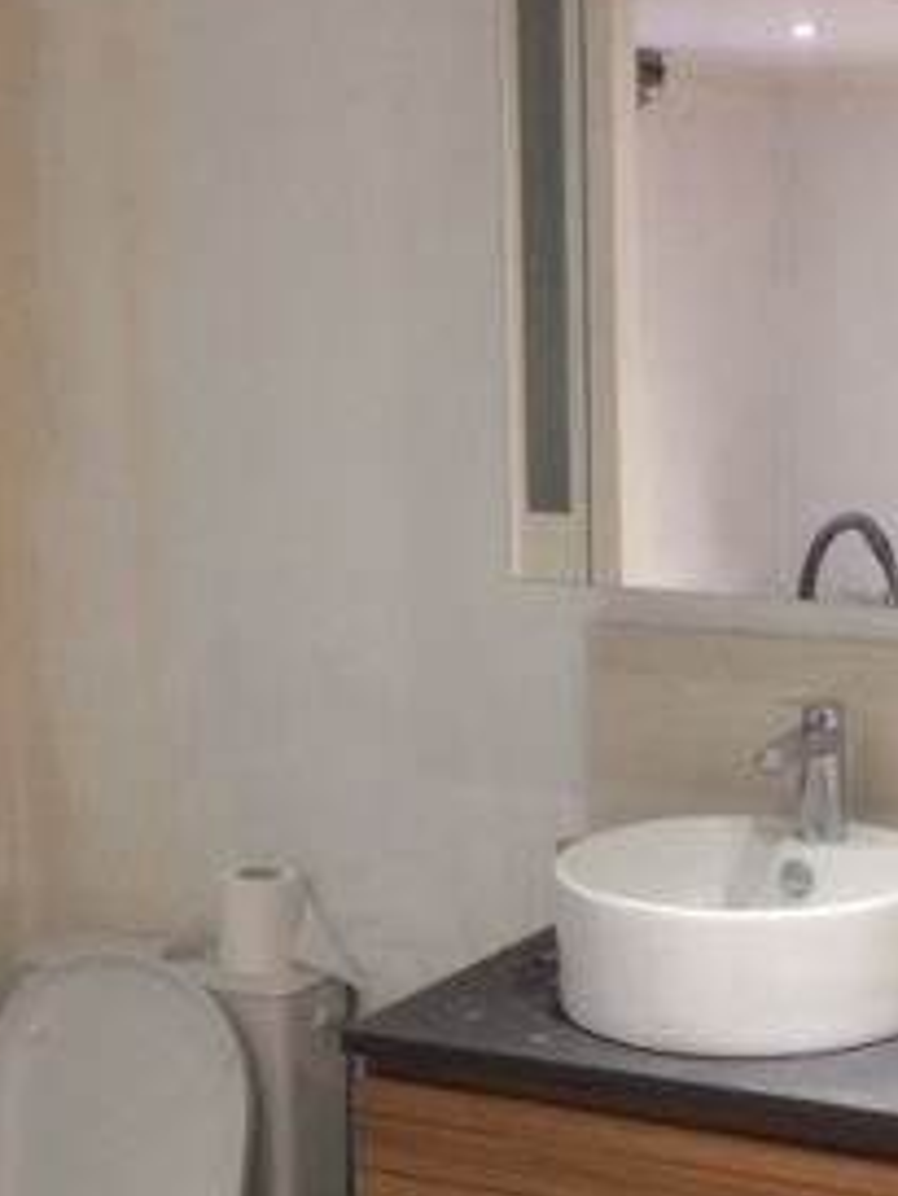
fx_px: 2350
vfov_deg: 28.5
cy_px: 710
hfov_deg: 20.9
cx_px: 907
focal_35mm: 68
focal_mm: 4.15
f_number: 2.2
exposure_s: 1/33
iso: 160
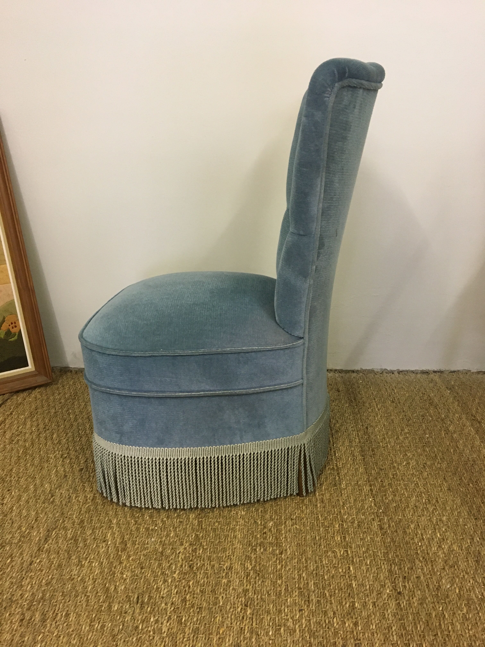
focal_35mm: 29
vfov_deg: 61.7
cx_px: 242
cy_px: 324
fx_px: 542
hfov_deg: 48.2
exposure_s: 1/33
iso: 250
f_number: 2.2
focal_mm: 4.15
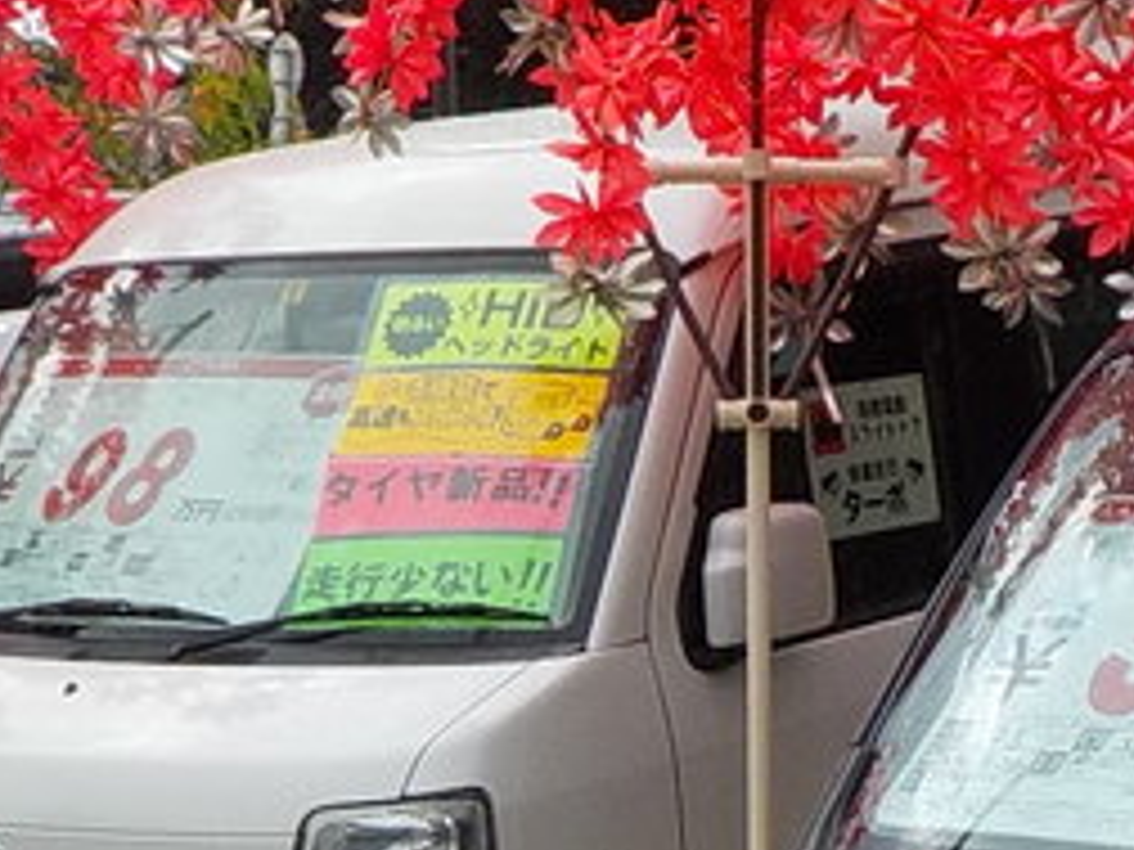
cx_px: 850
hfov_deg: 16.1
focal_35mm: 122
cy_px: 742
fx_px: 3997
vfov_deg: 12.1
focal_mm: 4.1
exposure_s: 1/320
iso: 125
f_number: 3.3
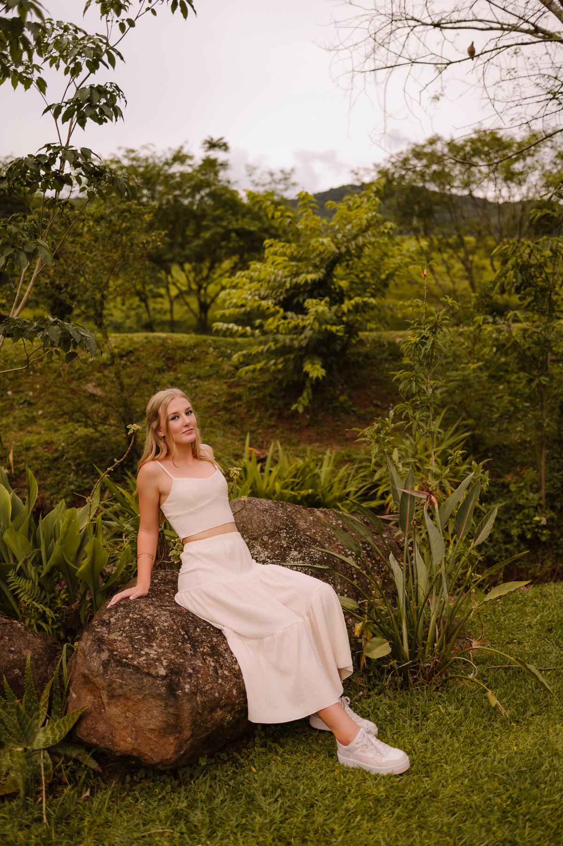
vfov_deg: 54.5
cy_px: 423
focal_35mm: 35
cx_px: 282
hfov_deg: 37.8
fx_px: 822
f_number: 2.2
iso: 400
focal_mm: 35
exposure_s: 1/800
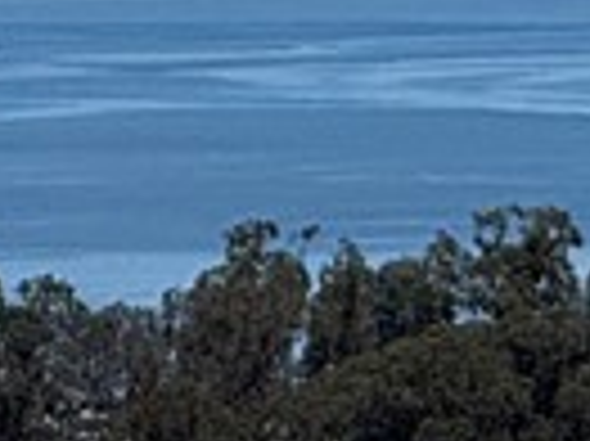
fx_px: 16007
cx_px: 1347
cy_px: -1089
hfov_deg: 2.1
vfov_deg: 1.6
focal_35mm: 940
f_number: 2.8
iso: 50
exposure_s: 1/2933
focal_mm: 15.66
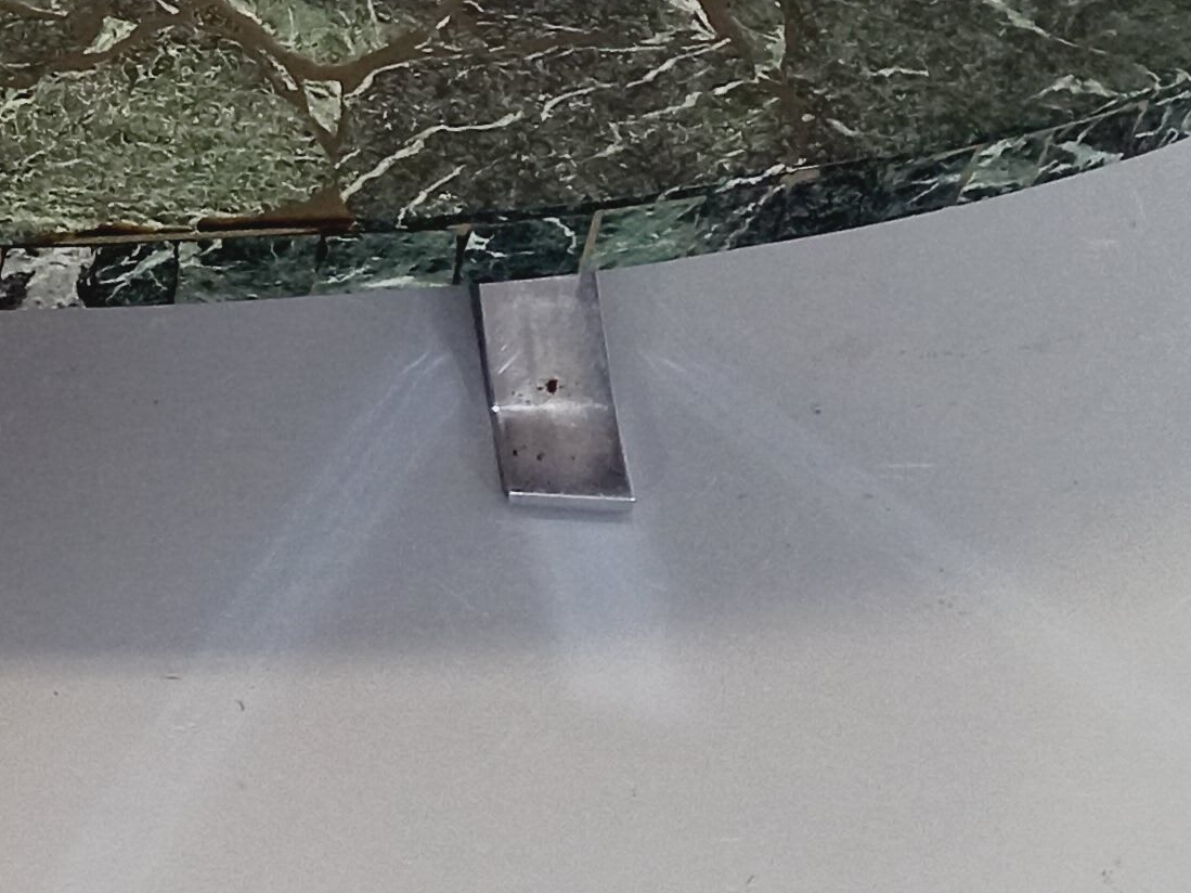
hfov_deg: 20.3
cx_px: -198
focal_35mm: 91
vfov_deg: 15.4
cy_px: -311
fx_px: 3131
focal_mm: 4.65
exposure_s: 1/49
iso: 200
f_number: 1.8
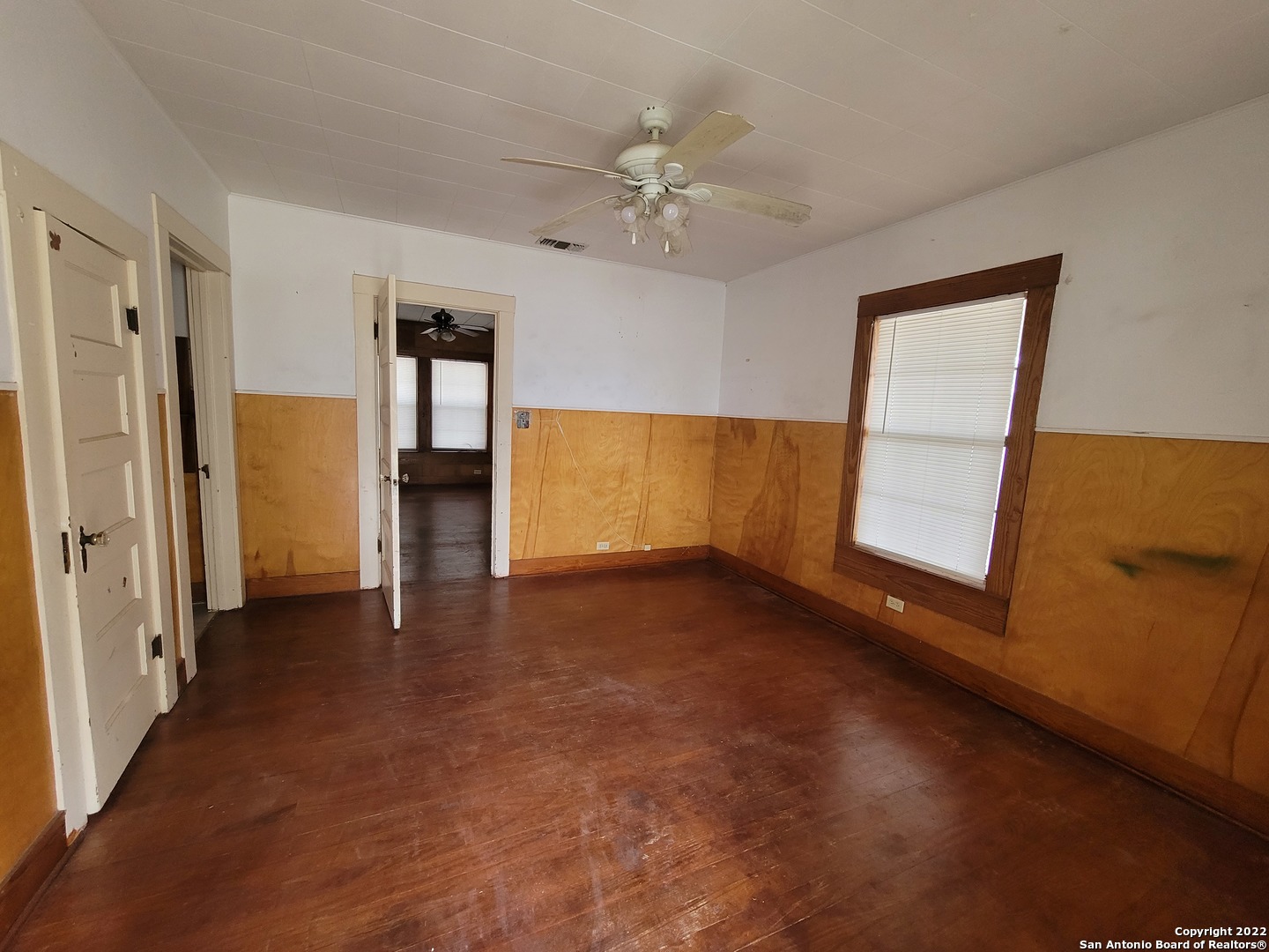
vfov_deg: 89.9
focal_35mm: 13
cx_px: 634
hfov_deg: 106.2
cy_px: 476
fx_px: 477
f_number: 2.2
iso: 320
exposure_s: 1/60
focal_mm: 2.2
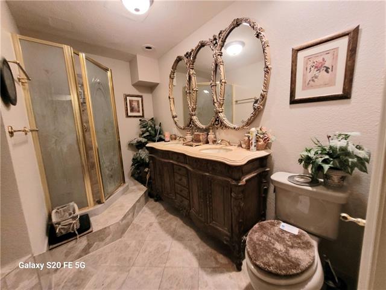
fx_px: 145
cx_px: 193
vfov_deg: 89.9
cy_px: 145
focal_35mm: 13
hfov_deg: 106.2
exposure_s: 1/30
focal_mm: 1.74
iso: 400
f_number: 2.2
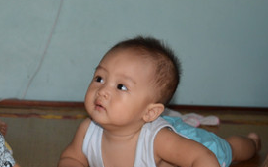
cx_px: 54
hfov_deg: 24.3
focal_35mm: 84
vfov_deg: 15.5
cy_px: 85
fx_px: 613
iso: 1250
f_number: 4.2
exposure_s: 1/60
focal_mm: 30
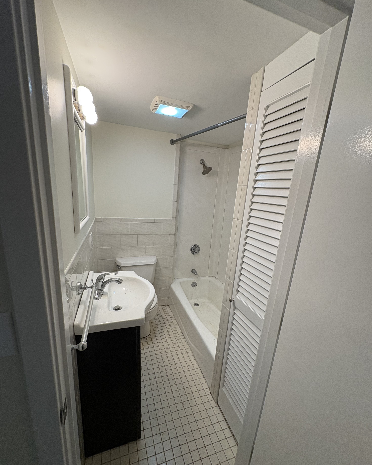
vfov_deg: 96.7
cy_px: 244
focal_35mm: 15
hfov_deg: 84.0
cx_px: 185
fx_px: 206
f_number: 2.2
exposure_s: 1/120
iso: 160
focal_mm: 2.22
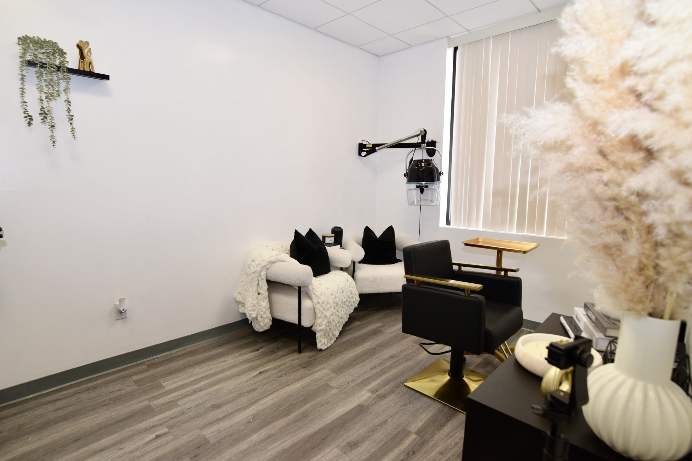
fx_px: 346
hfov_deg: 90.0
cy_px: 230
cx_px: 346
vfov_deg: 67.4
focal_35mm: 18
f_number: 5
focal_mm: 12
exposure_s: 1/100
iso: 800
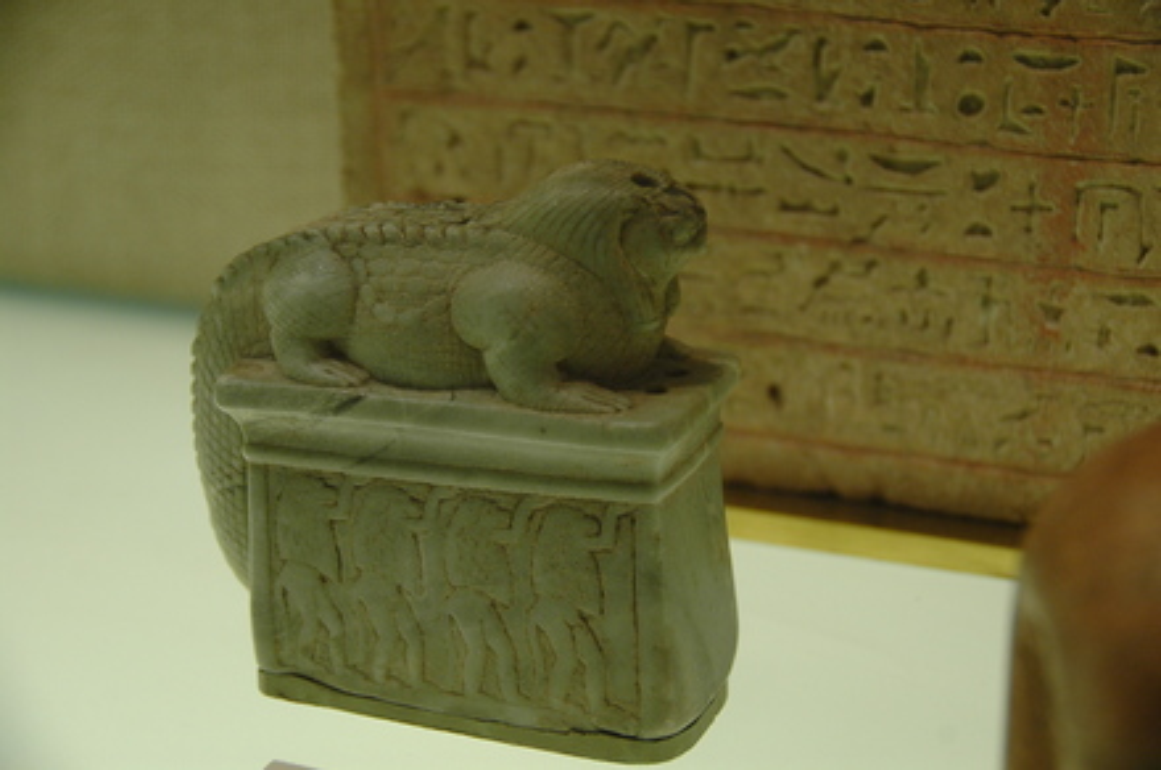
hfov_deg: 19.5
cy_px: 385
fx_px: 3381
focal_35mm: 105
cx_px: 580
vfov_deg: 13.0
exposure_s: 1/40
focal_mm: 70
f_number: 5
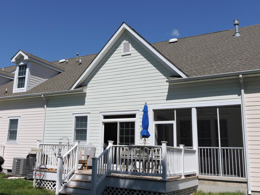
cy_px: 89
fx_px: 278
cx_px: 108
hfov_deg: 49.9
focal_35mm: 37
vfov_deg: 38.6
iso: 100
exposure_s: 1/1250
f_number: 4.5
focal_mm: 5.4
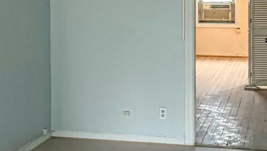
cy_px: 8
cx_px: 126
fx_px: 659
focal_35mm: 93
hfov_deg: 22.9
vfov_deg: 12.9
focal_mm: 6.76
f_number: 1.78
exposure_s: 1/60
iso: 500
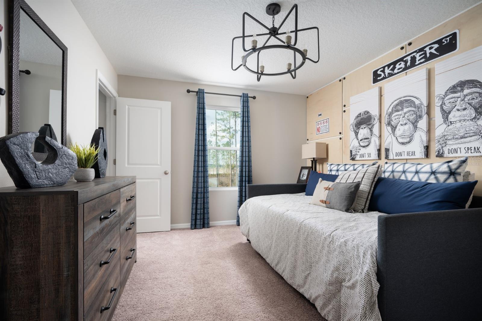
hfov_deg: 96.7
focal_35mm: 16
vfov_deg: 73.7
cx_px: 241
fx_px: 214
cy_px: 160
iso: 200
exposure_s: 1/200
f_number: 8
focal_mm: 16
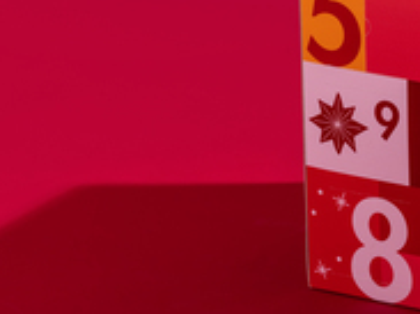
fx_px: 3456
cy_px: 133
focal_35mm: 285
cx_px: 498
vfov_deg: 5.2
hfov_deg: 6.9
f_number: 14
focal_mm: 120
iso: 100
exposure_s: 1/125
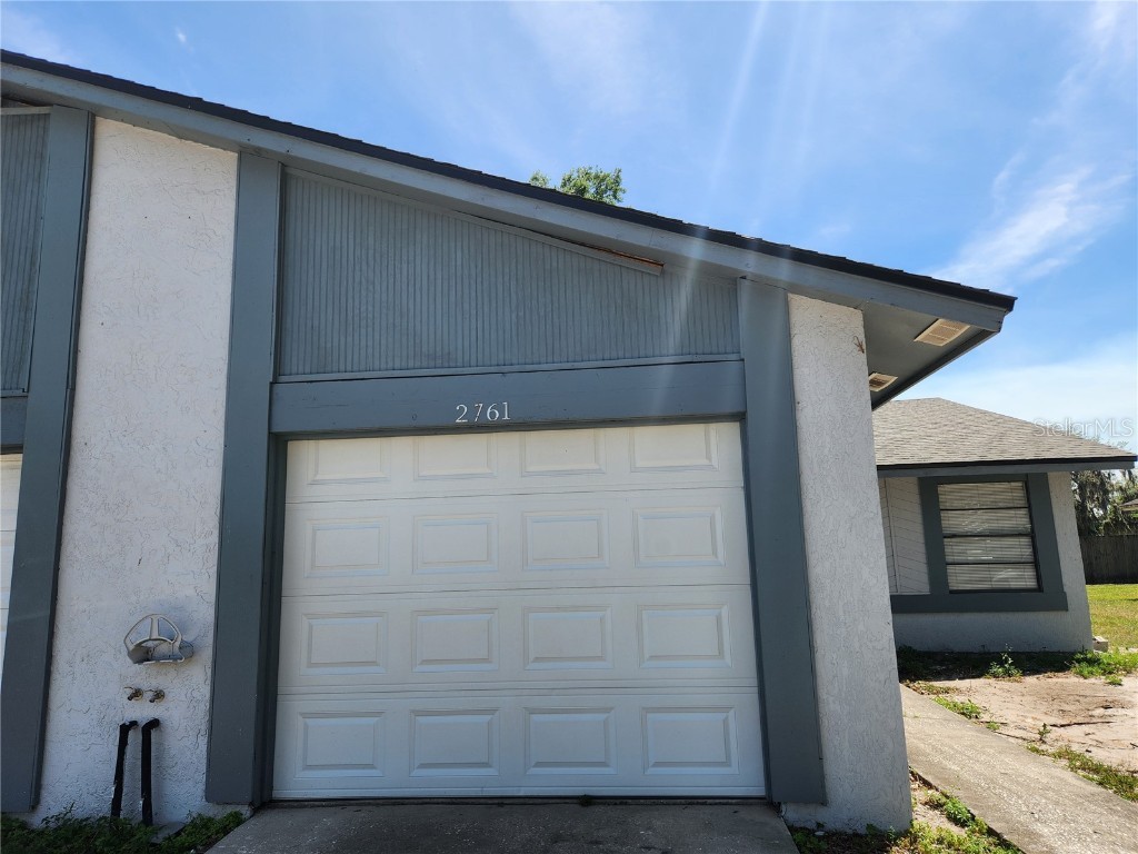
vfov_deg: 58.9
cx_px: 569
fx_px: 756
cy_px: 427
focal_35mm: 23
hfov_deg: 73.9
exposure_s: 1/1225
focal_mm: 5.4
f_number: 1.8
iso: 20
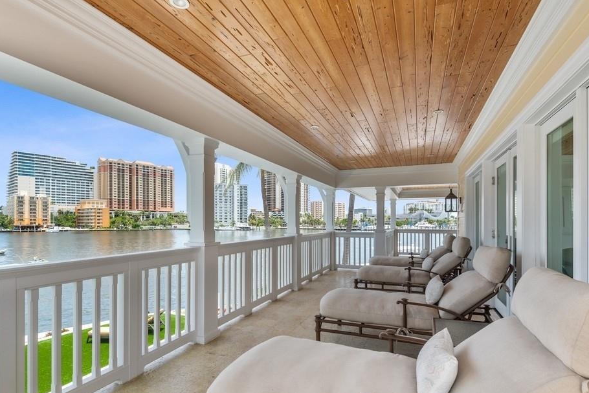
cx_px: 299
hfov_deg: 90.0
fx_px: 295
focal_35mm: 18
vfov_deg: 67.2
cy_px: 220
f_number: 8
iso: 250
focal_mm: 16
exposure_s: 1/160
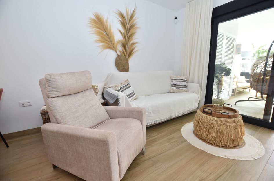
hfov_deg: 100.5
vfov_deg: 77.0
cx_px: 137
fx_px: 114
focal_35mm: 15
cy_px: 90
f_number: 4.5
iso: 400
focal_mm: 10
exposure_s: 1/200
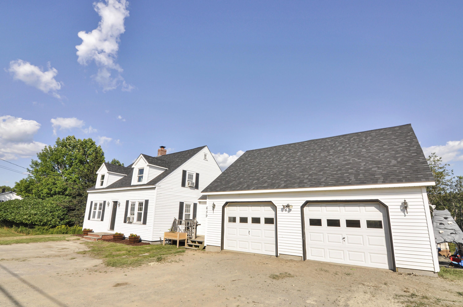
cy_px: 154
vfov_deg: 67.2
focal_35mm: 18
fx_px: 231
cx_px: 232
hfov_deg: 90.1
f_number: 11
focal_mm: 12
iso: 320
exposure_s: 1/500
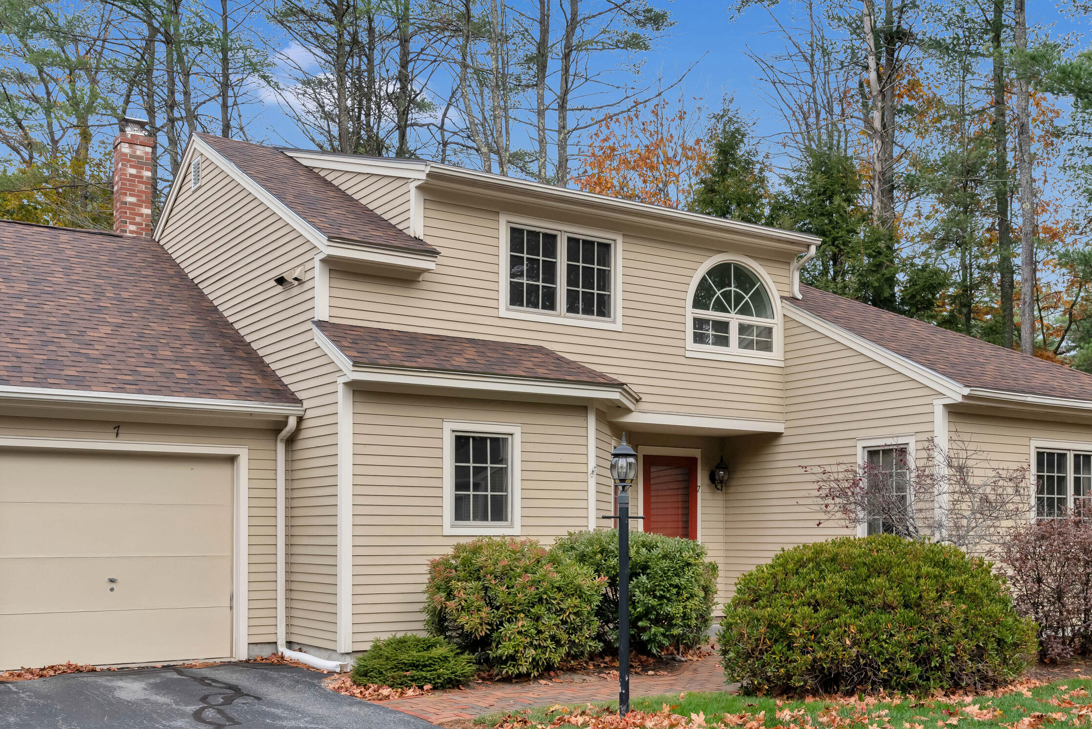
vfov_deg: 34.0
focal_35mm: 39
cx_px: 620
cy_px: 474
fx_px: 1183
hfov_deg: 49.4
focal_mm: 29
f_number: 8
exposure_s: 1/500
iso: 800
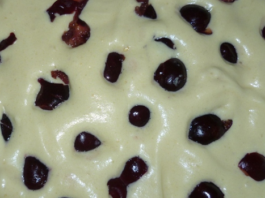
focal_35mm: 48
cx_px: 68
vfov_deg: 30.2
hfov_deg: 38.7
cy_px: 76
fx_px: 367
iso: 100
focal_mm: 5
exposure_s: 1/30
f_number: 2.8
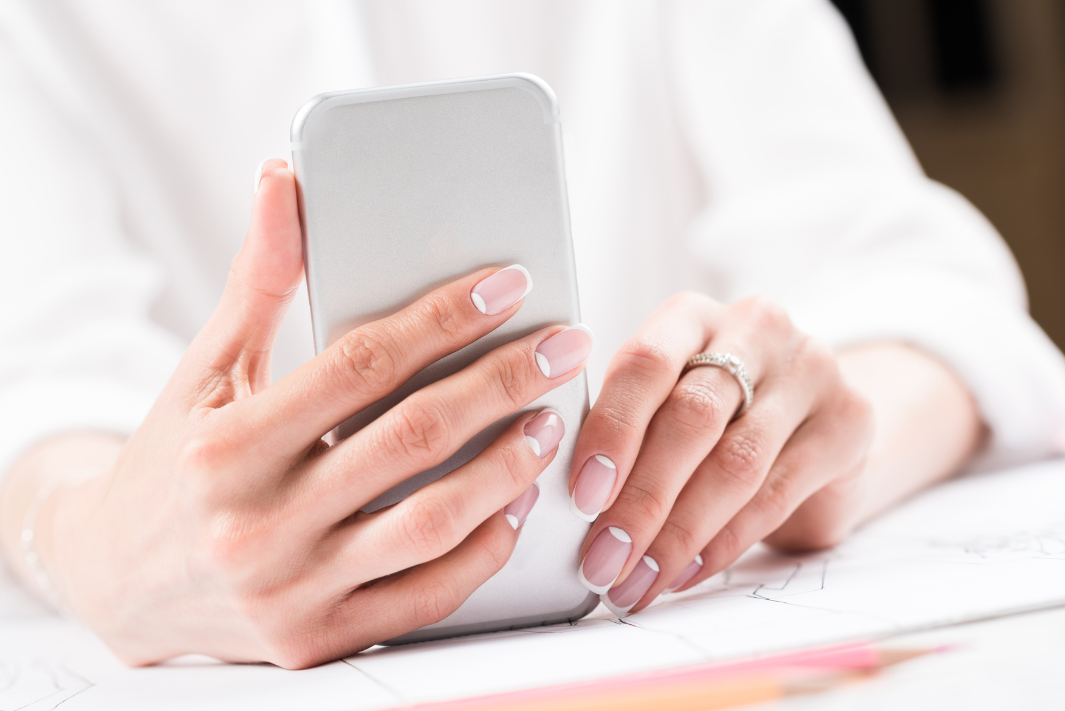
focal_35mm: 97
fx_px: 2870
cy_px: 335
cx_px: 464
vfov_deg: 14.1
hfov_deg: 21.0
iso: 80
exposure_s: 1/200
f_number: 4
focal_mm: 85
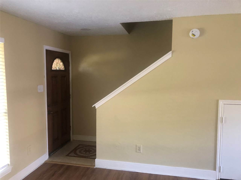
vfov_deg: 49.7
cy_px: 90
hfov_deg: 63.4
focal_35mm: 28
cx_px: 120
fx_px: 195
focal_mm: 3.99
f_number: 1.8
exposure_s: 1/15
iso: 64
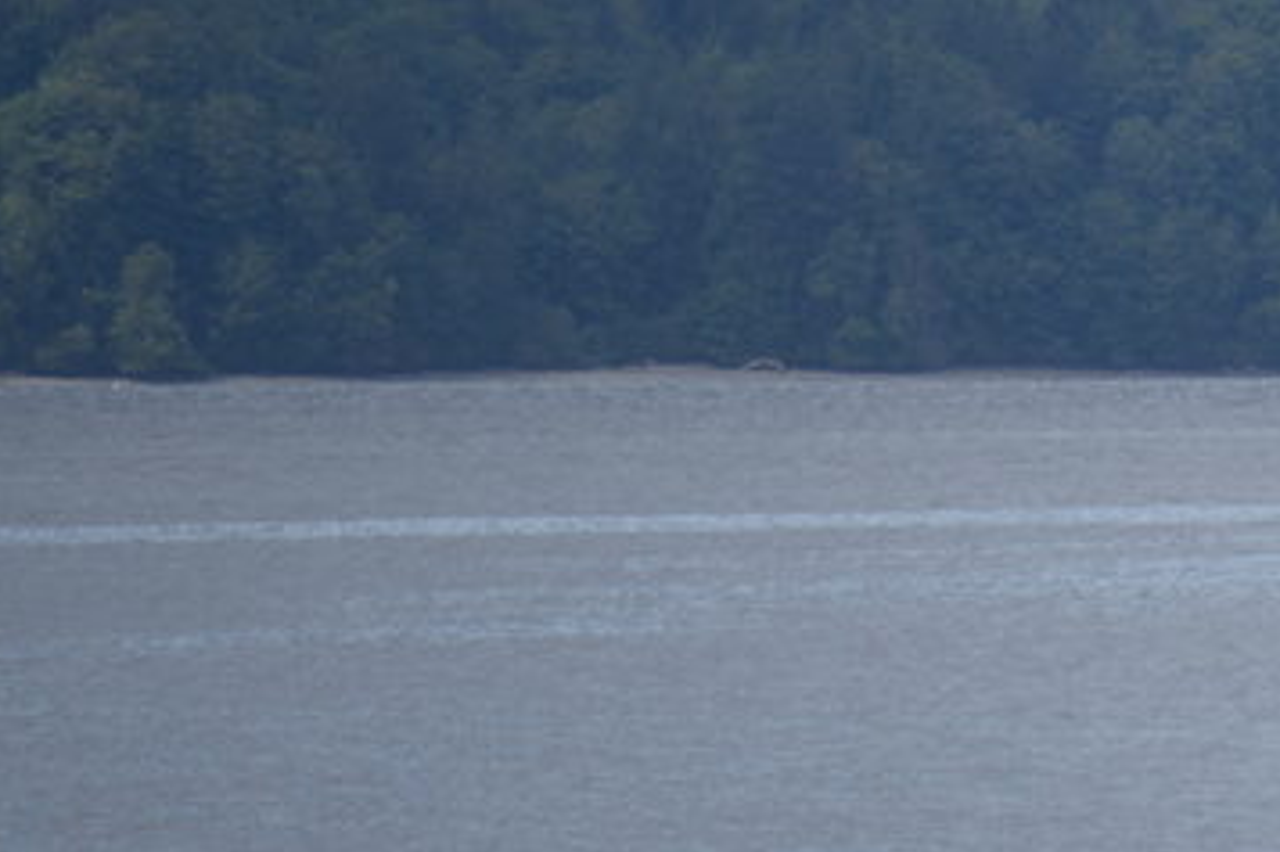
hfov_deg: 1.9
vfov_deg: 1.3
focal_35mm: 1080
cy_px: 36
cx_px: 1751
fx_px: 38380
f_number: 6.3
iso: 100
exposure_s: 1/640
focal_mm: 300
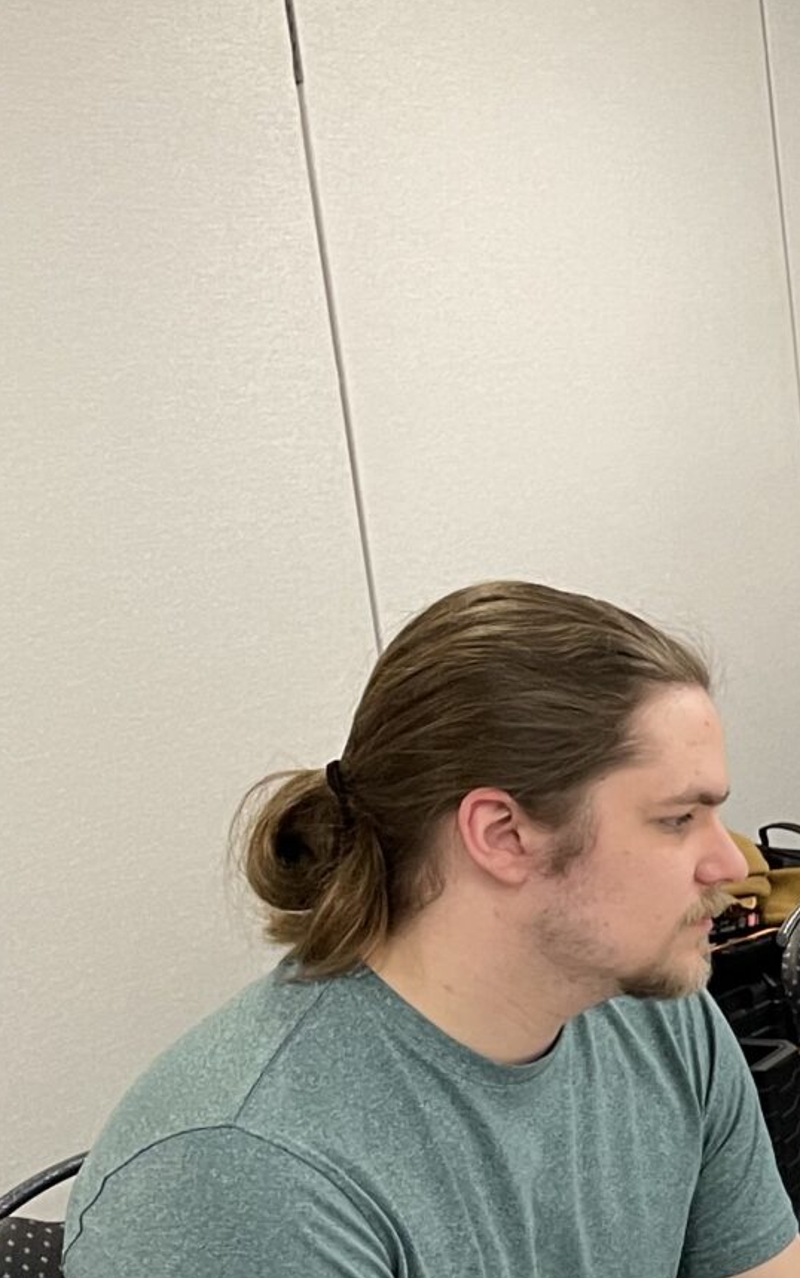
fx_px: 2859
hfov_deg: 13.4
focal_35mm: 82
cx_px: 1673
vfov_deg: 24.5
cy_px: 1132
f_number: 1.6
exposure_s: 1/60
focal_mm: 4.2
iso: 100
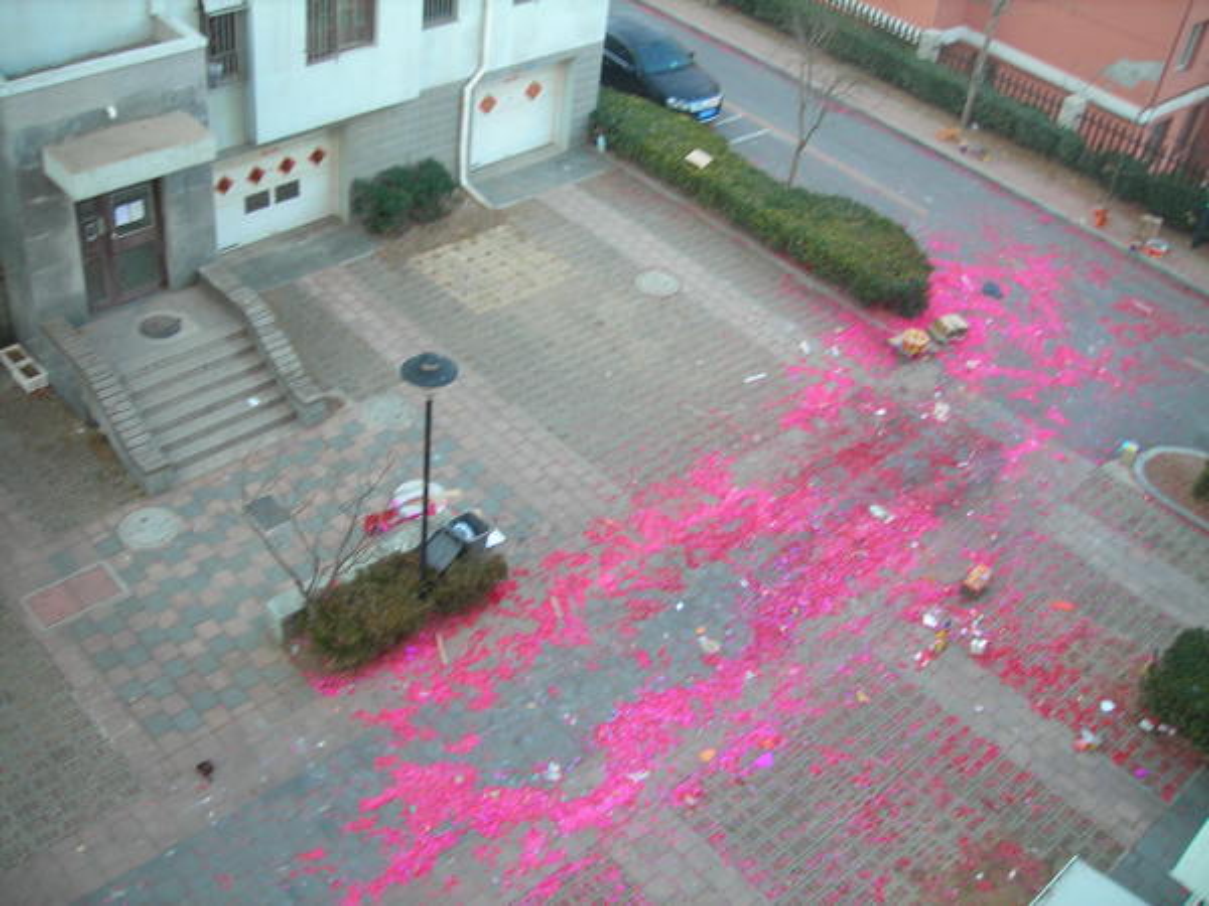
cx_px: 604
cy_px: 453
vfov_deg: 37.7
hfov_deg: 49.0
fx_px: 1327
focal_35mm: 38
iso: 62
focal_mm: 6.3
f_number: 3.2
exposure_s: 1/30
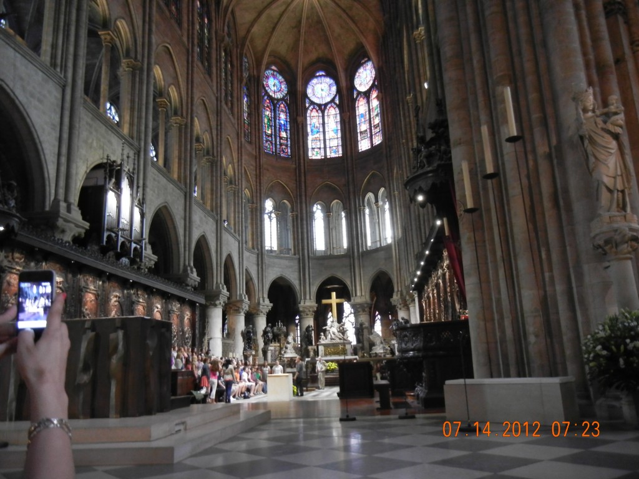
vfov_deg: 46.8
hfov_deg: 60.0
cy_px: 240
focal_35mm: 30
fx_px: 554
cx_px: 320
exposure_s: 1/2.3
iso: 200
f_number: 3.5
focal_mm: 5.4
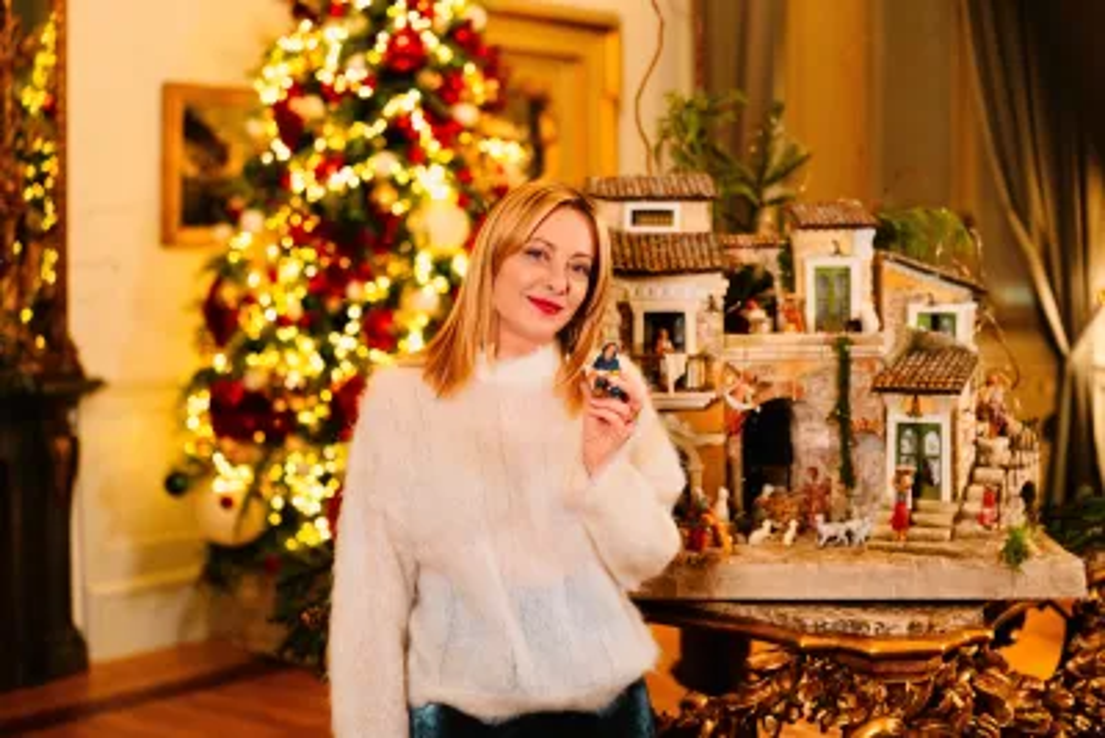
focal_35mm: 57
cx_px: 552
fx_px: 1750
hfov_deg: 35.0
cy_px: 369
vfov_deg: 23.8
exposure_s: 1/160
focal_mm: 57
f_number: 2
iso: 1000
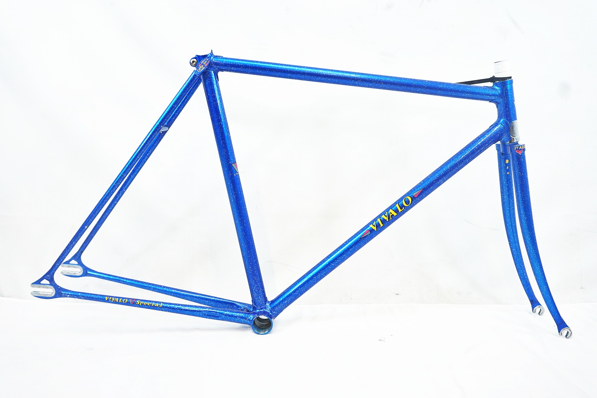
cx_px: 298
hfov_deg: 61.9
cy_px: 199
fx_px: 497
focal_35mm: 30
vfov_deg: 43.6
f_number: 5.6
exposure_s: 1/40
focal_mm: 20
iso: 800
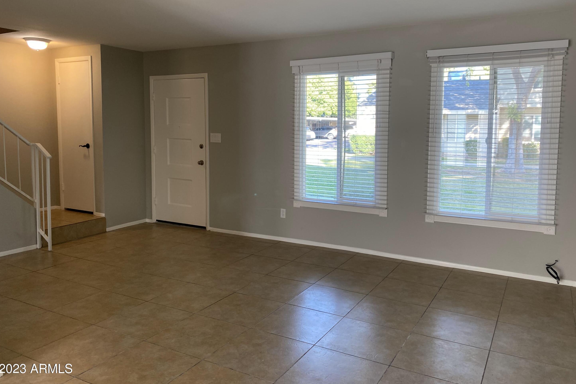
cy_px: 166
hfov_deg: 65.5
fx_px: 448
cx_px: 296
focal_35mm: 28
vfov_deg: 46.3
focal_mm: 4.25
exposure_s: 1/120
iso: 125
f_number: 1.8
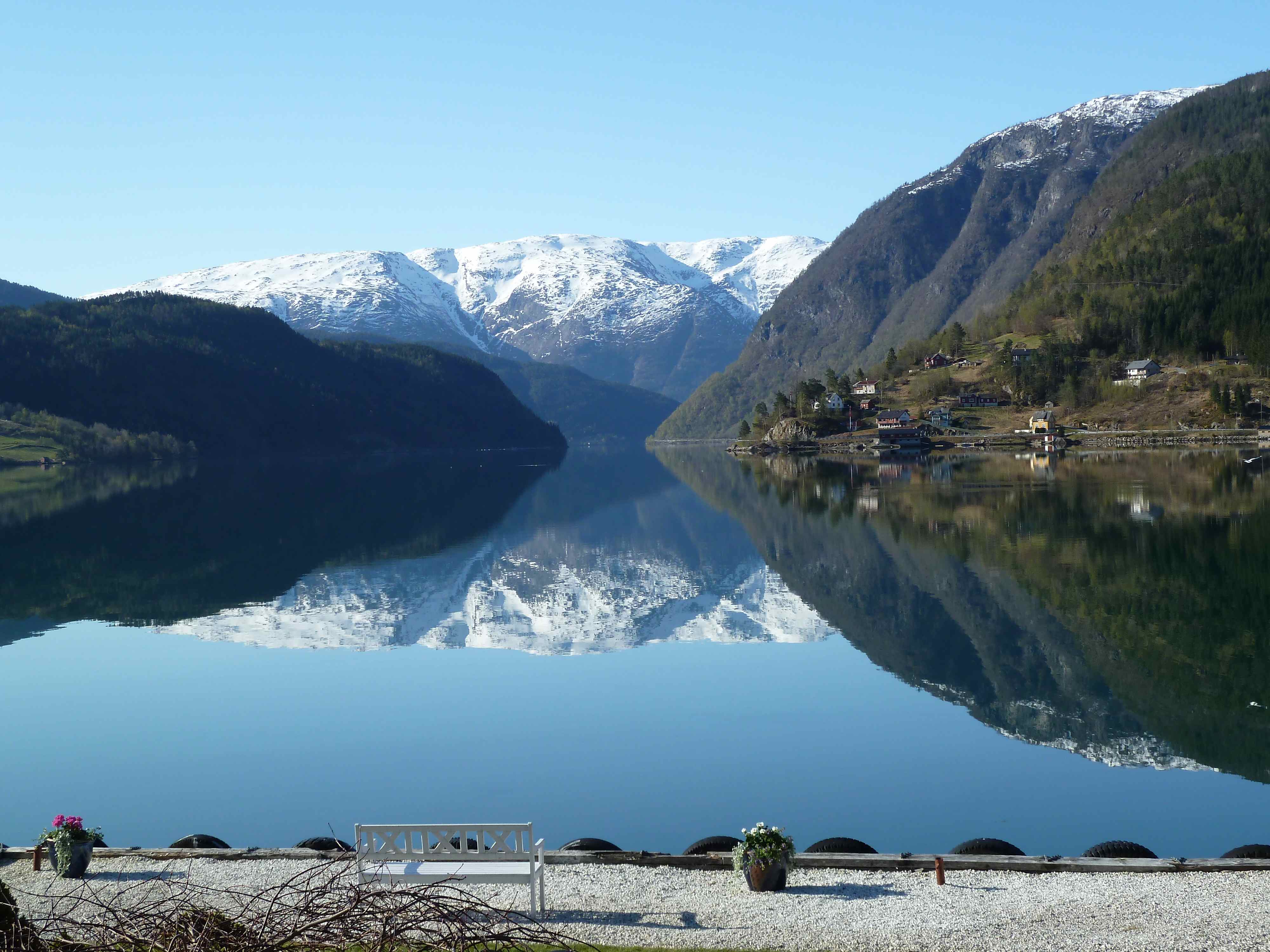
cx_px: 635
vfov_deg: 26.6
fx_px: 2018
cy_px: 476
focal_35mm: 55
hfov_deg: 34.9
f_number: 4.5
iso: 80
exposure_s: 1/500
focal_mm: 9.1
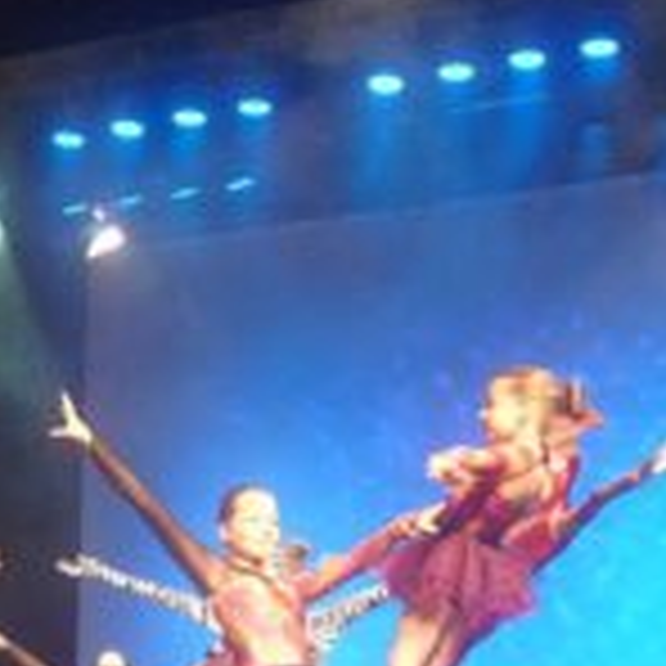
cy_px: 644
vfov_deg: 18.6
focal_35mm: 91
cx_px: 99
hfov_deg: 18.8
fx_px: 1981
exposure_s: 1/25
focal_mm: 6.8
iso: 400
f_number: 3.2
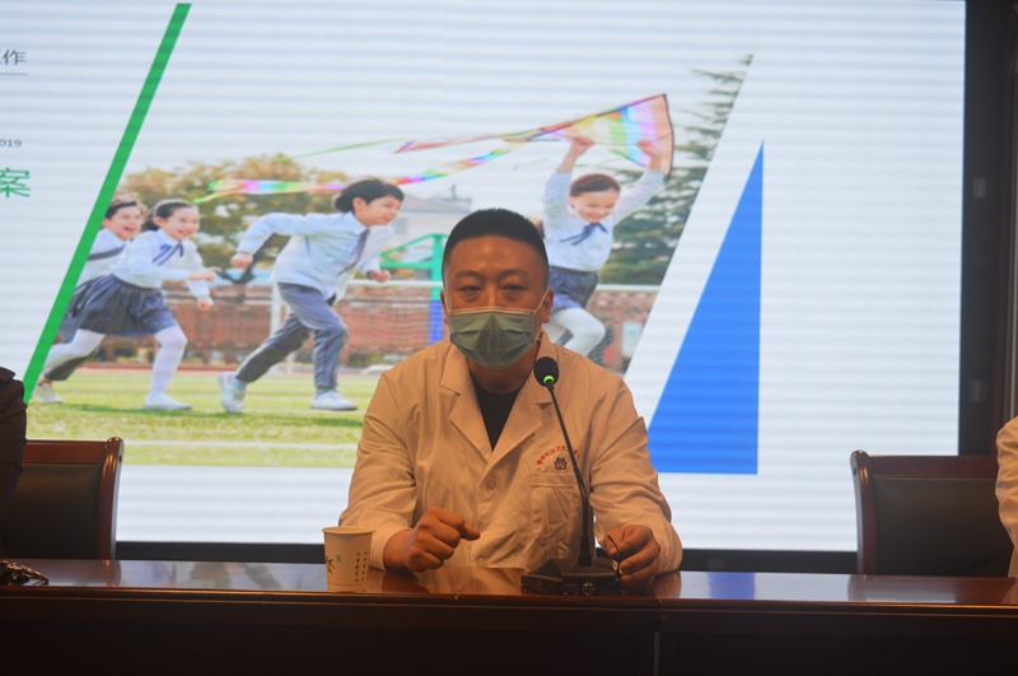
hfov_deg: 35.1
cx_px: 509
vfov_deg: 23.7
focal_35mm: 57
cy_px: 338
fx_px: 1610
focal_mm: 38
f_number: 5.6
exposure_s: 1/125
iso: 400
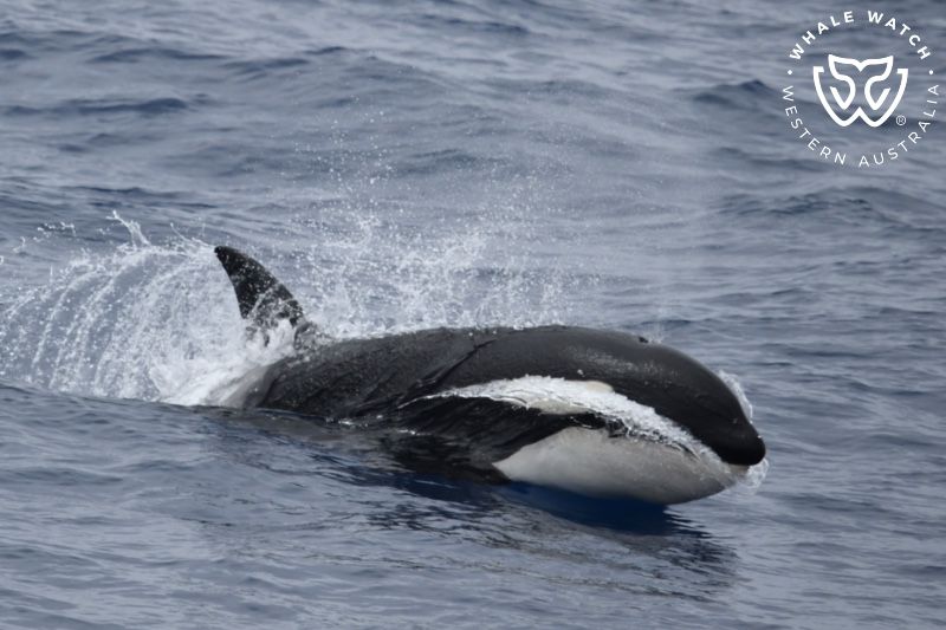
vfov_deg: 2.7
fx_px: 13135
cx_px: 473
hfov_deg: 4.1
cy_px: 315
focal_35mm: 500
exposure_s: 1/8000
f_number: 6.3
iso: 900
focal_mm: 500
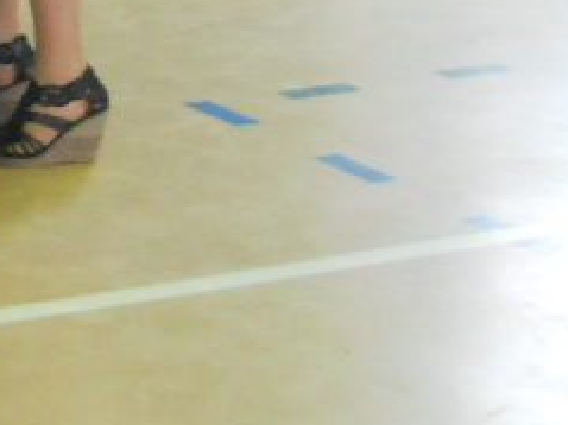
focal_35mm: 176
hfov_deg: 10.4
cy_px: -280
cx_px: -558
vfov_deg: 8.2
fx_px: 2886
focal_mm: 6.72
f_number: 3.1
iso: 400
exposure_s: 1/40
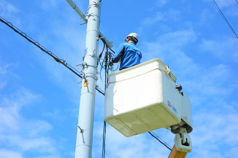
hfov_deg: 26.0
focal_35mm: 78
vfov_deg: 17.5
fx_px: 515
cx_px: 119
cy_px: 79
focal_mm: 28.84
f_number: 5.6
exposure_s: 1/640
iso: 125
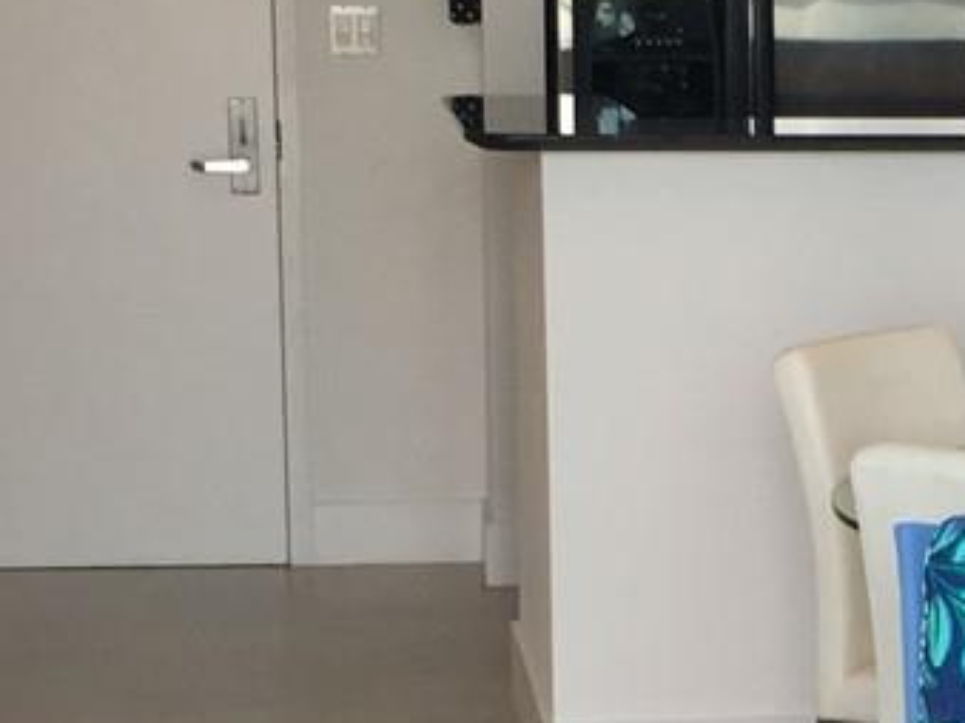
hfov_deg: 14.1
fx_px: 3818
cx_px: 1093
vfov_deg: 10.7
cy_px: 689
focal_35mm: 137
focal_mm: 4.15
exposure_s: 1/60
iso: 32
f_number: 2.2
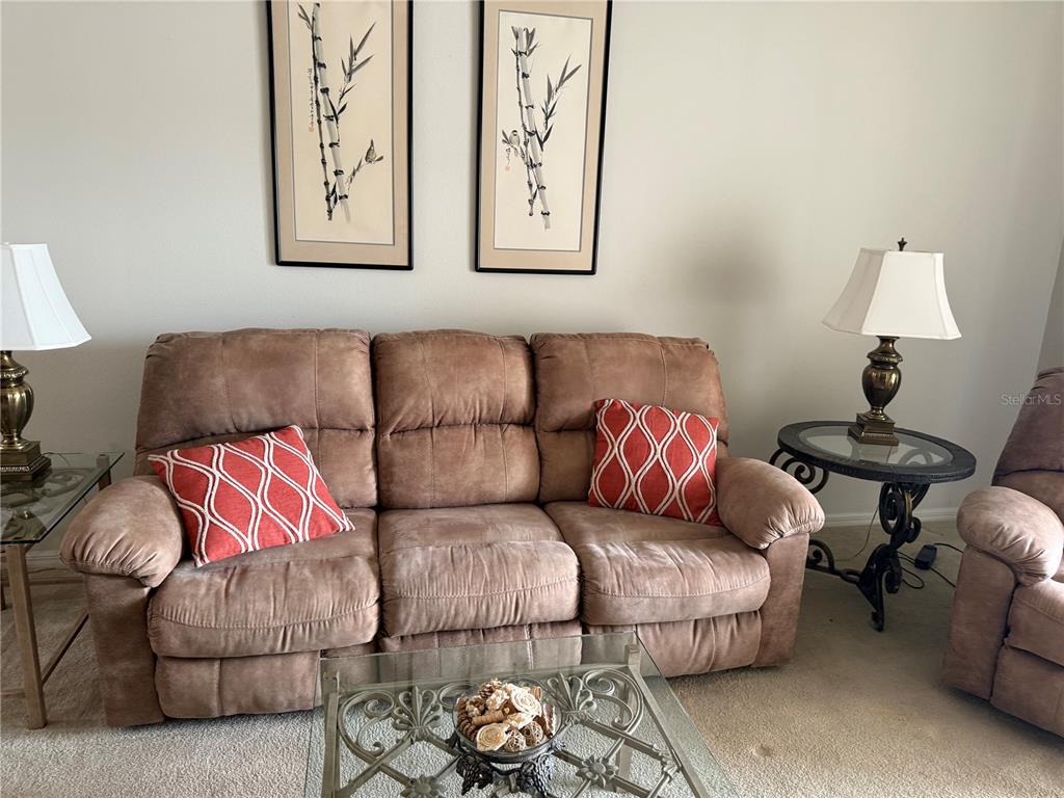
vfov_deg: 56.8
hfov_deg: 71.6
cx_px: 532
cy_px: 399
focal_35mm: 24
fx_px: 738
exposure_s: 1/60
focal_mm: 6.76
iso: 250
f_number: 1.78
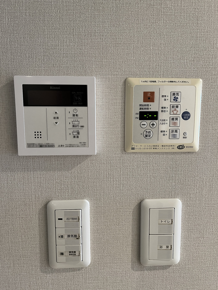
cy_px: 145
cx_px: 109
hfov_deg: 53.1
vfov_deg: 67.3
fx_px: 218
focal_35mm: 26
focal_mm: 5.1
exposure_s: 1/50
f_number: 1.6
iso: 320
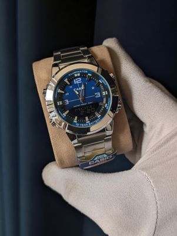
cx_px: 88
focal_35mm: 48
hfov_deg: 30.3
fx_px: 327
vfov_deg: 39.6
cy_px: 118
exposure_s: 1/150
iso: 47
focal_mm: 6.81
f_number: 1.85
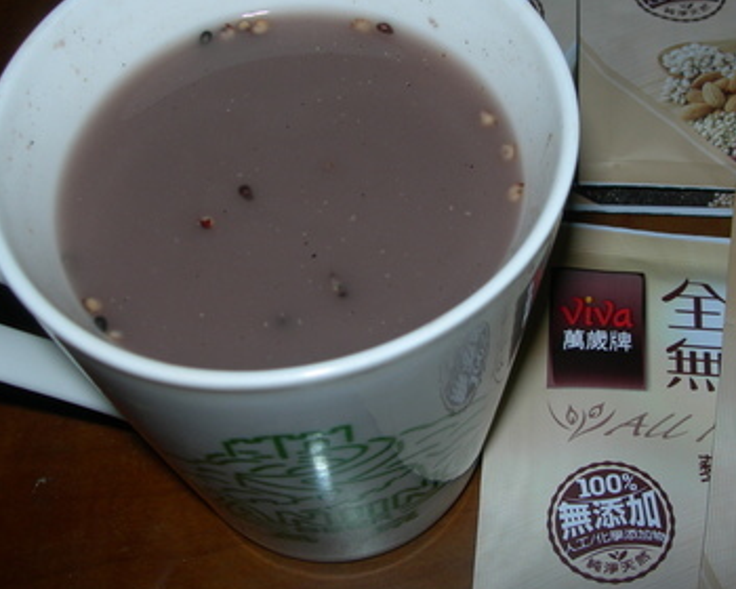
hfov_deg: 35.2
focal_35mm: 53
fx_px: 1154
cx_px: 456
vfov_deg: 28.5
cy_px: 237
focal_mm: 7.8
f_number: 4.8
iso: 50
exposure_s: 1/60.1
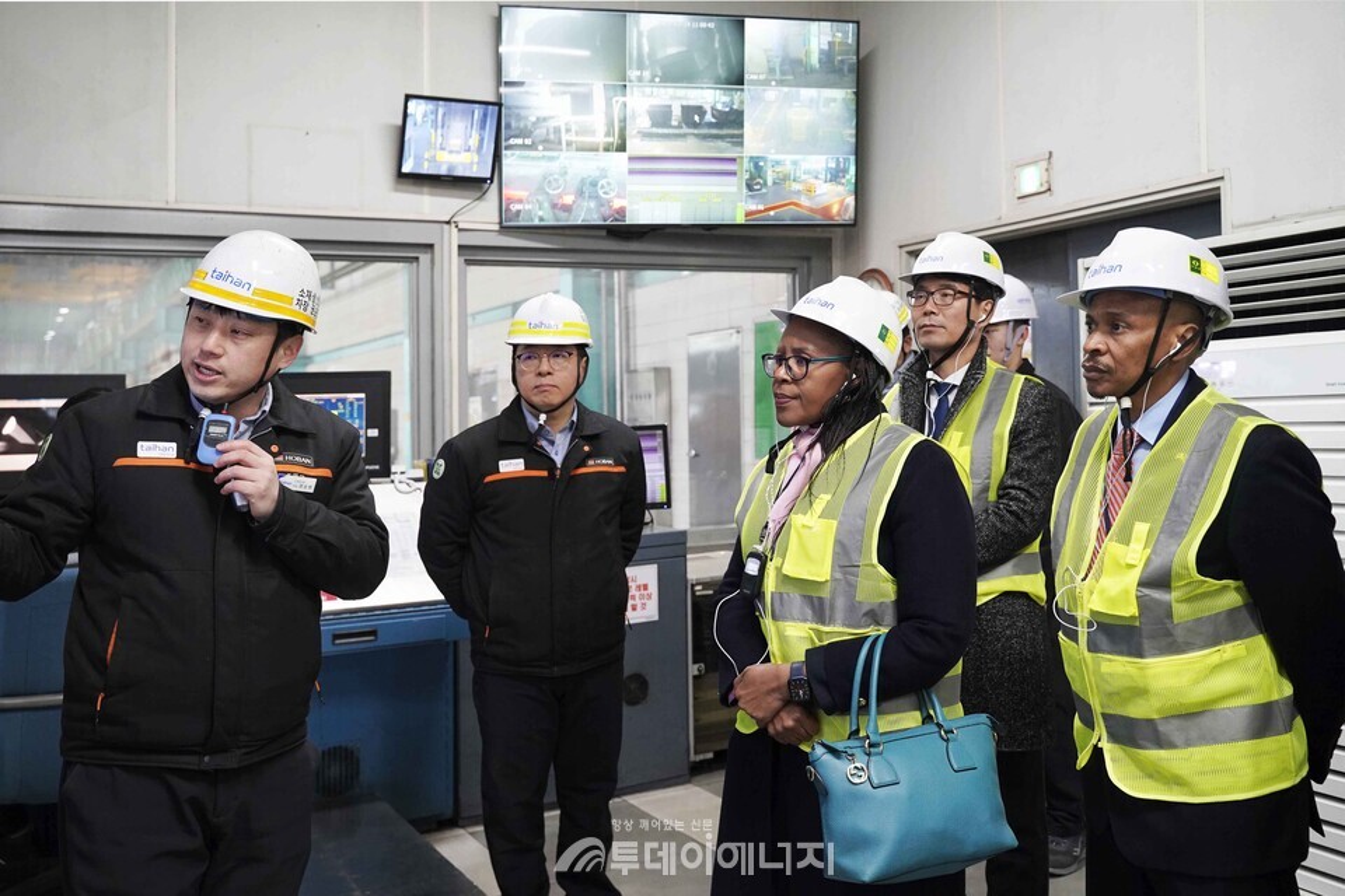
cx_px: 672
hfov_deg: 58.7
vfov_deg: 41.1
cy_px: 448
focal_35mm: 32
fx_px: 1195
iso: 2500
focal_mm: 32
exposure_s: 1/160
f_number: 4
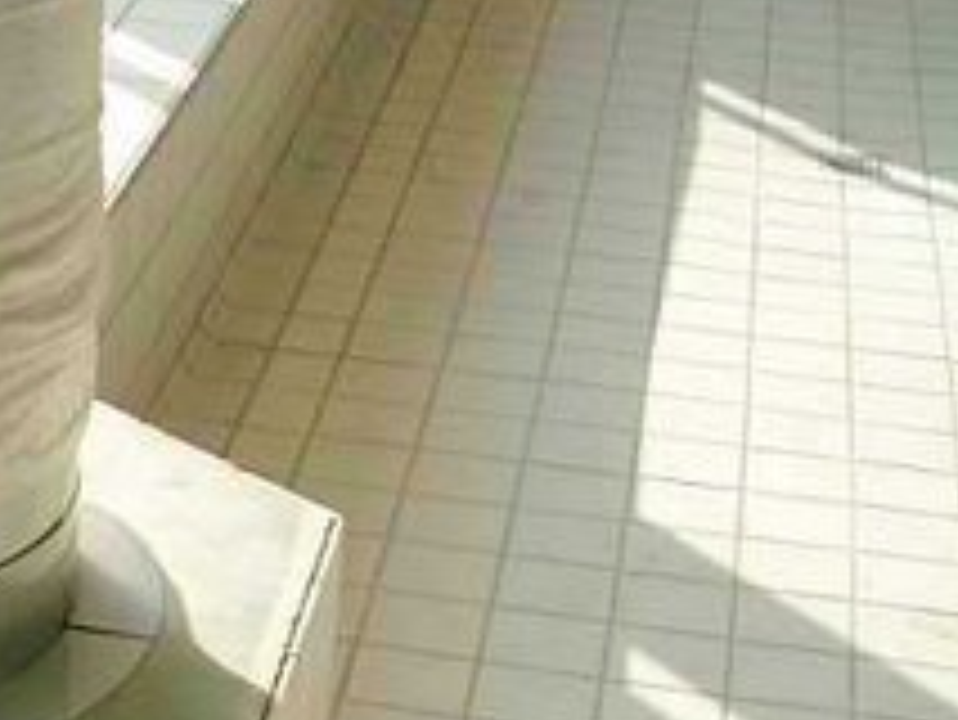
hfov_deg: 17.9
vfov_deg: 13.9
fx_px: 2880
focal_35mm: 104
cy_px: 819
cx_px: -207
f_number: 2.6
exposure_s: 1/500
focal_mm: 7.6
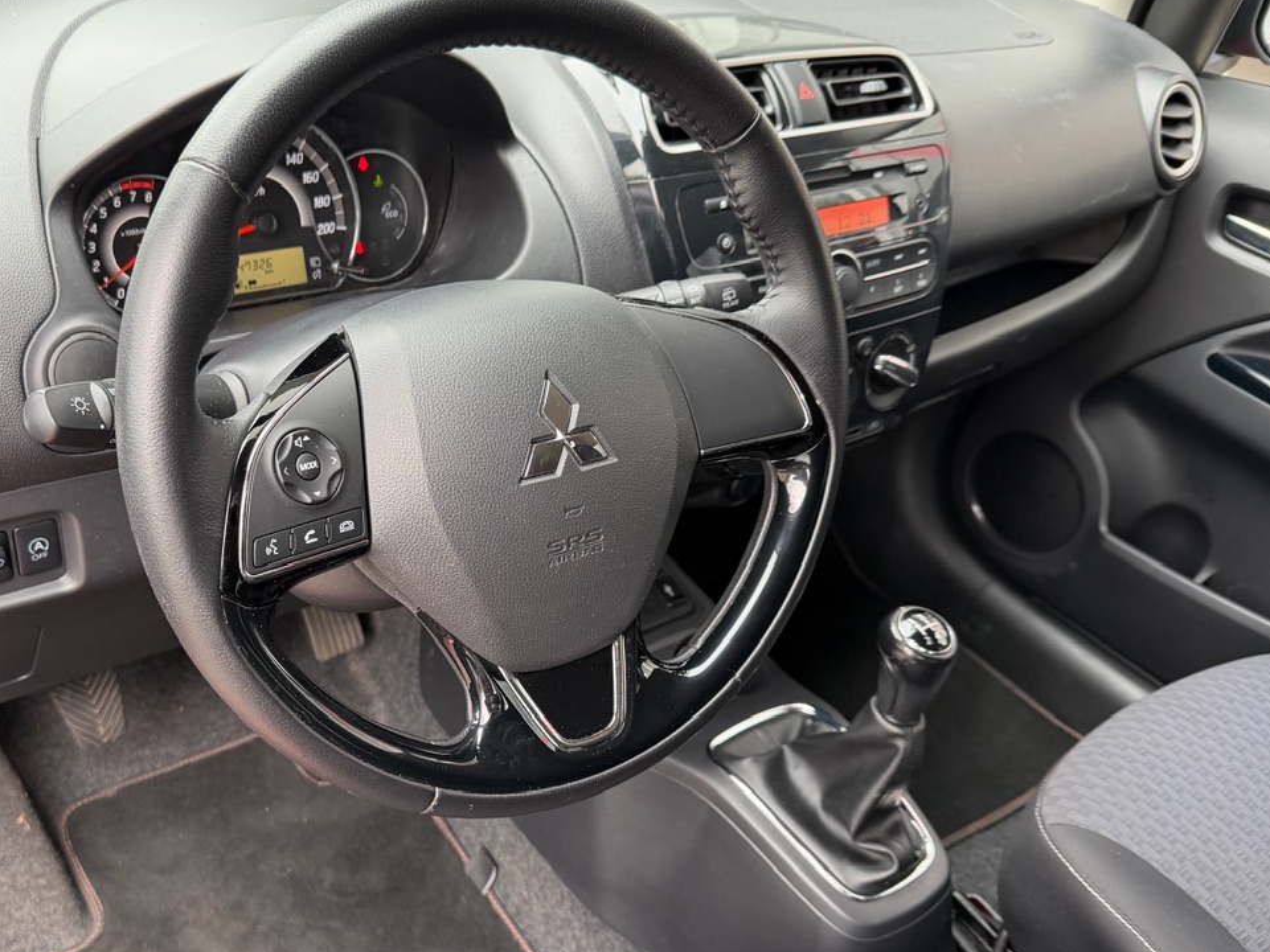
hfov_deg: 56.0
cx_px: 464
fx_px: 1174
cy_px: 522
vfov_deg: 44.1
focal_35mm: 32
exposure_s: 1/87
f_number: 1.78
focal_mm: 6.76
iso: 200
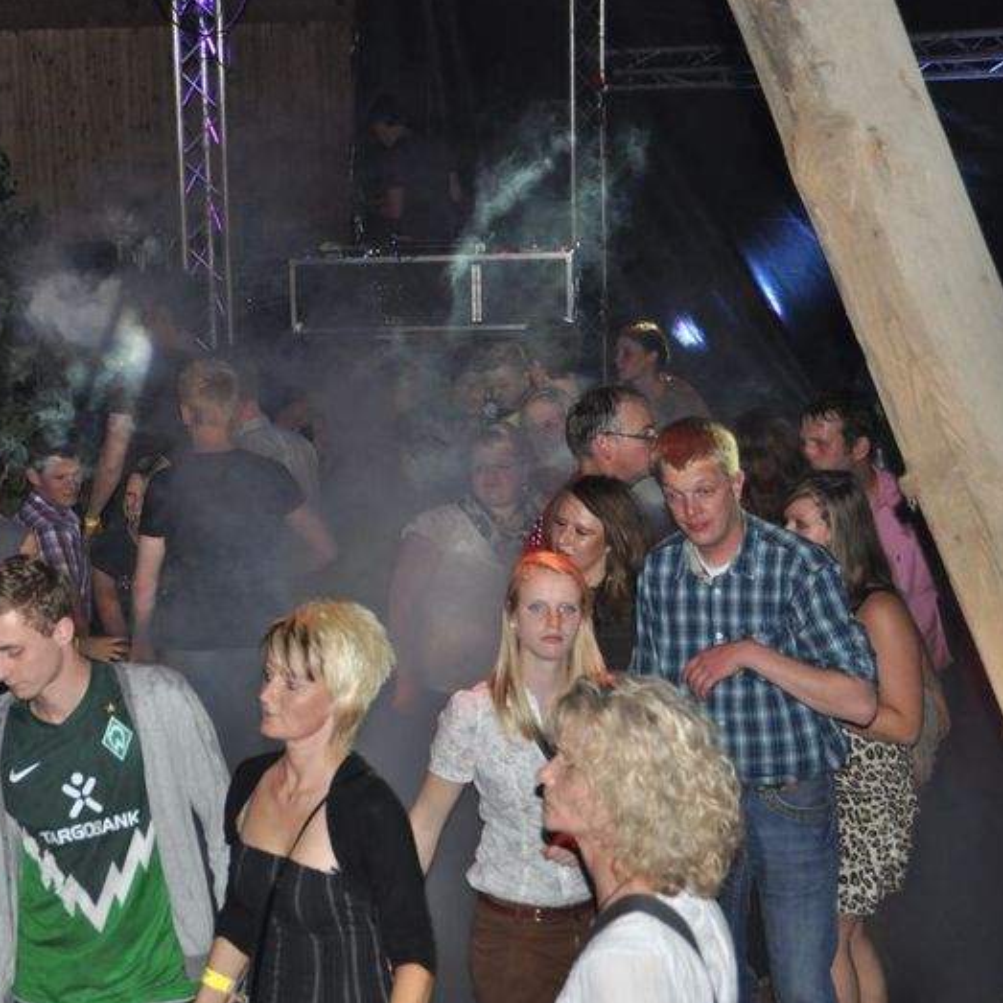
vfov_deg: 23.4
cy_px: 500
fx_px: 2426
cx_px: 245
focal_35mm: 74
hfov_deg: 23.1
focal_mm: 38
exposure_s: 1/60
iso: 800
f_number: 4.5
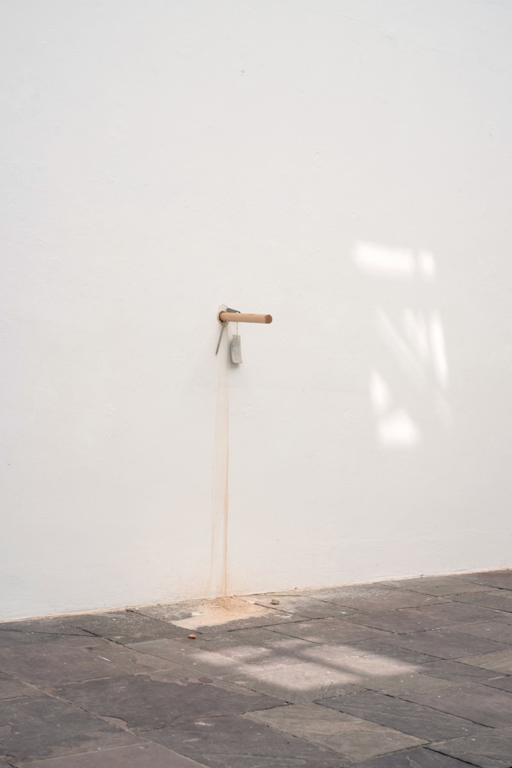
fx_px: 746
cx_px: 256
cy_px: 384
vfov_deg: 54.4
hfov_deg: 37.9
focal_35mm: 35
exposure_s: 1/60
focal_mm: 35
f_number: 8
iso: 100
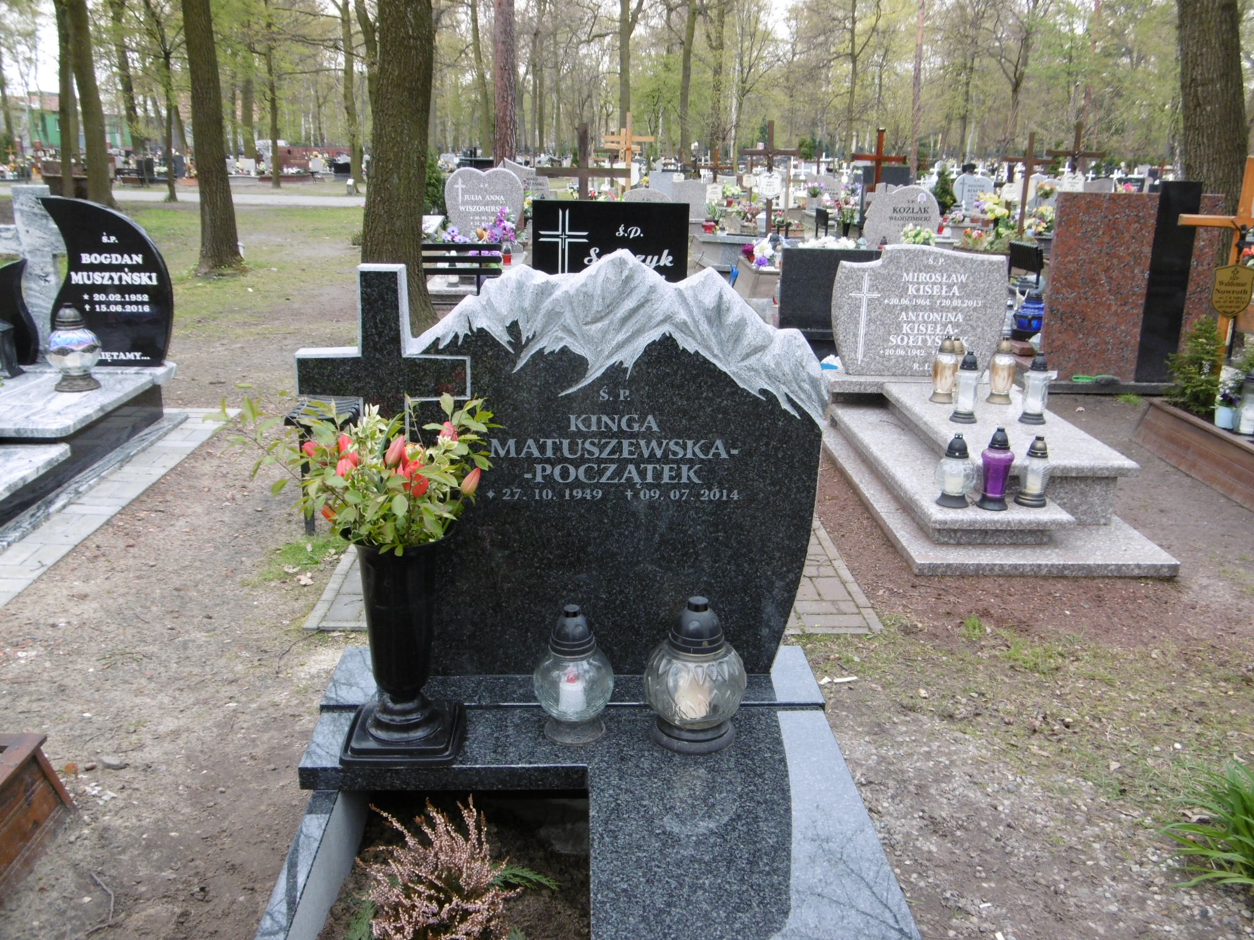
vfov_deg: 44.2
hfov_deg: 56.8
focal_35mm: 32
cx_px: 627
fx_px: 1159
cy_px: 470
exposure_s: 1/60
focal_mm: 5.8
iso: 100
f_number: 3.5
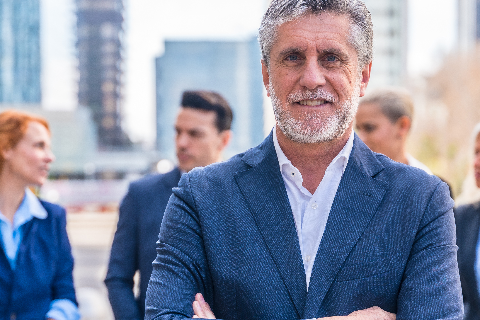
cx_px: 287
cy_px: 199
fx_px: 1369
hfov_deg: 19.9
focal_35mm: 103
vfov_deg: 13.3
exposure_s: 1/800
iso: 160
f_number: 2.8
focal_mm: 60.4
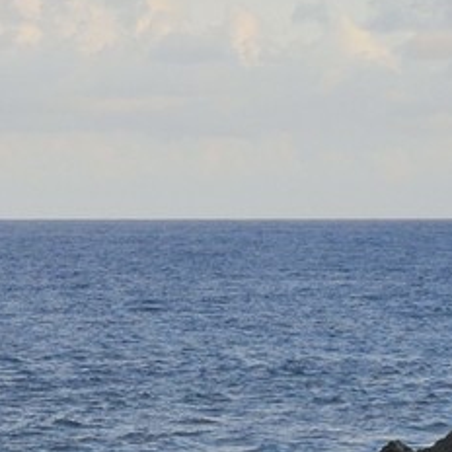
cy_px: 357
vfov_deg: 5.7
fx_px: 4506
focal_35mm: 305
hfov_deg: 5.4
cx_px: -892
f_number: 10
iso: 400
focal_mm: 52
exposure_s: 1/200
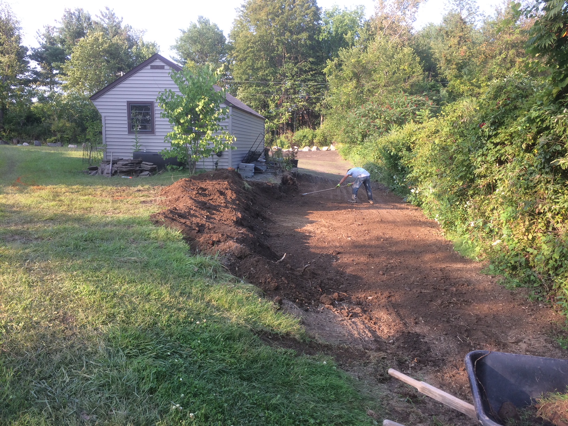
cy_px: 213
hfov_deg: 61.7
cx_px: 284
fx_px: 476
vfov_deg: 48.2
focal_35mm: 29
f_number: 2.2
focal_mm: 4.15
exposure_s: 1/194
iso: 32
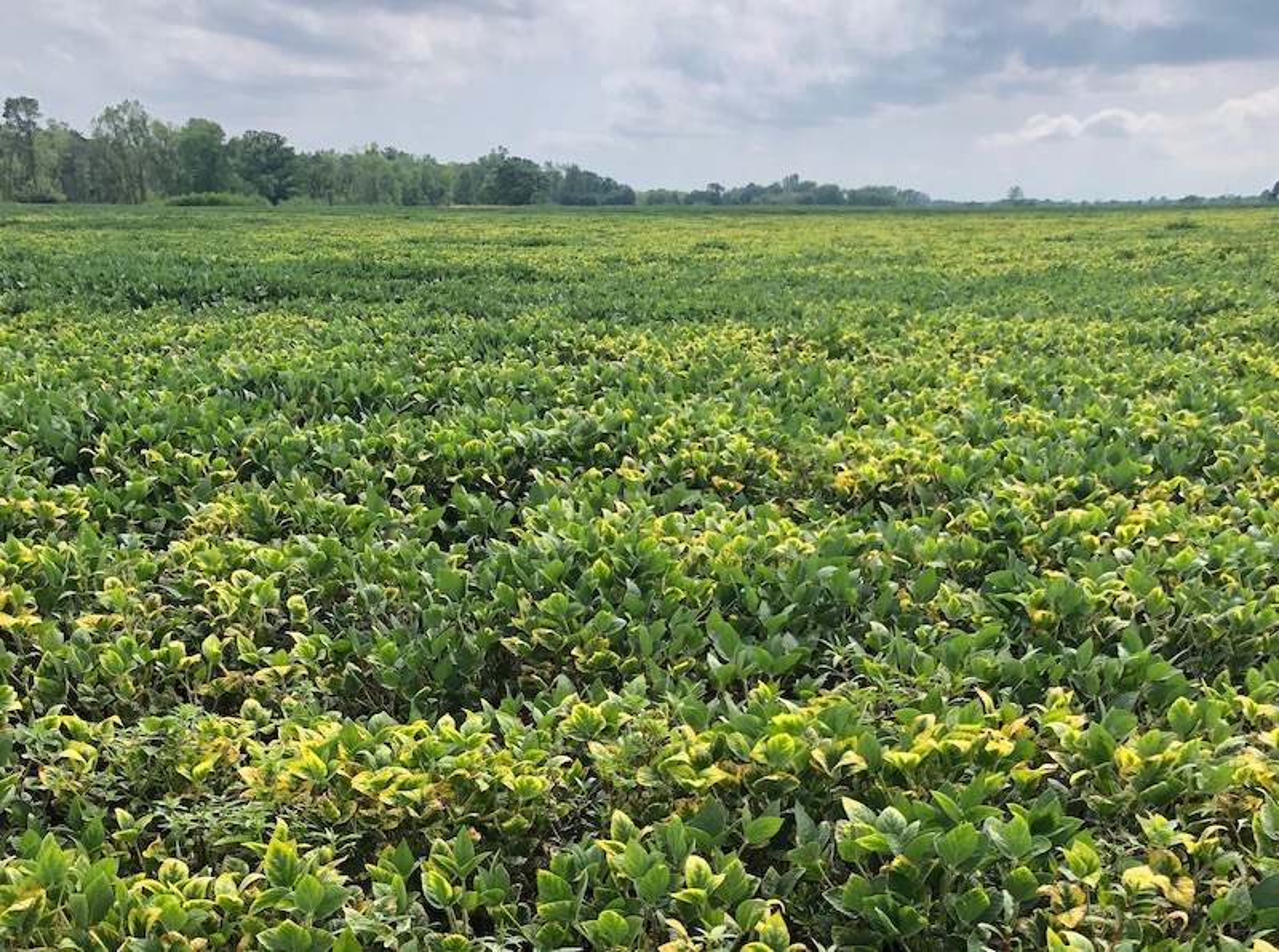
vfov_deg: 49.6
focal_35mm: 28
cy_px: 476
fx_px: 1032
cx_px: 640
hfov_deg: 63.6
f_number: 1.8
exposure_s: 1/1548
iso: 20
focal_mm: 4
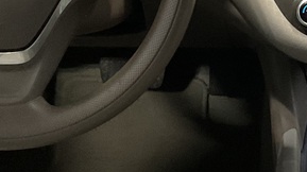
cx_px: 255
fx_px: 854
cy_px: 23
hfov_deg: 20.1
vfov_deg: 11.4
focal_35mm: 105
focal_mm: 3
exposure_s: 1/40
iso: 250
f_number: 1.8
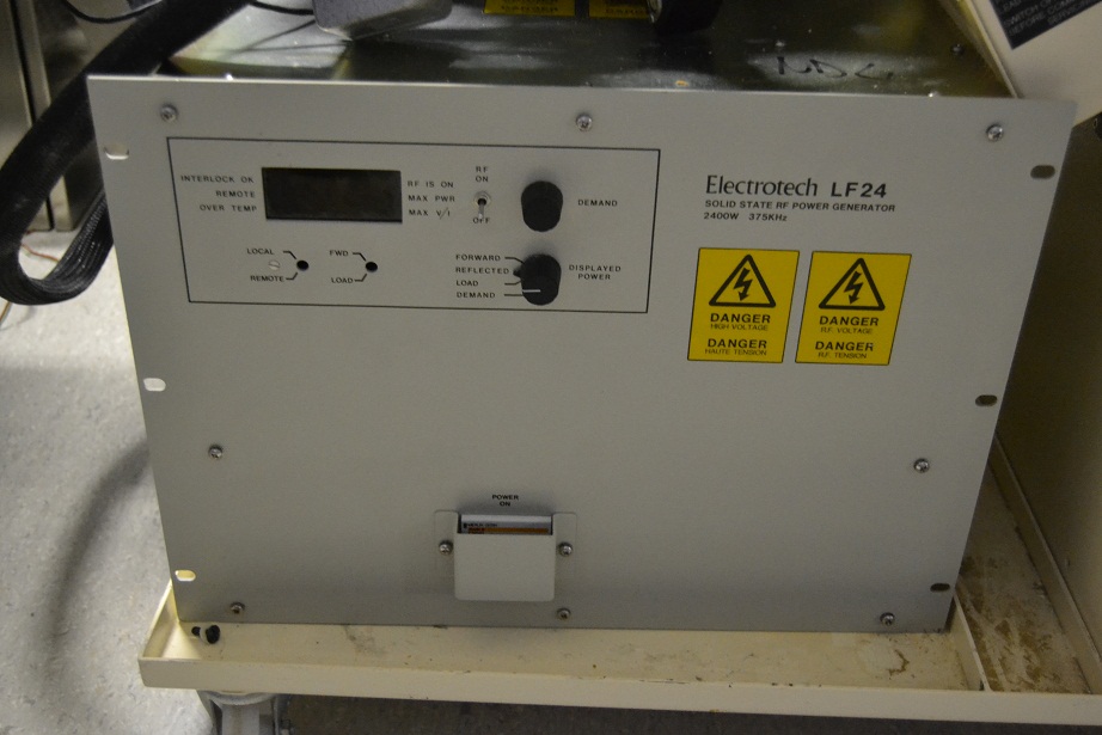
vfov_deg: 31.9
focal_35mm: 42
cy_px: 368
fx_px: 1286
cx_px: 551
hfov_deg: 46.4
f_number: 4
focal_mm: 28
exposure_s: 1/20
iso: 3200
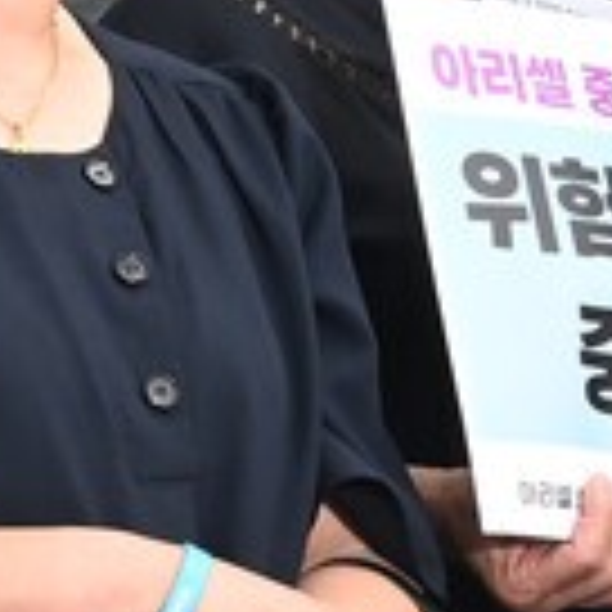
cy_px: 511
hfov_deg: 9.0
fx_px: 3840
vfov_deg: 9.1
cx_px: -68
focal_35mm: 192
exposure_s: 1/320
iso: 1250
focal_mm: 24
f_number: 10
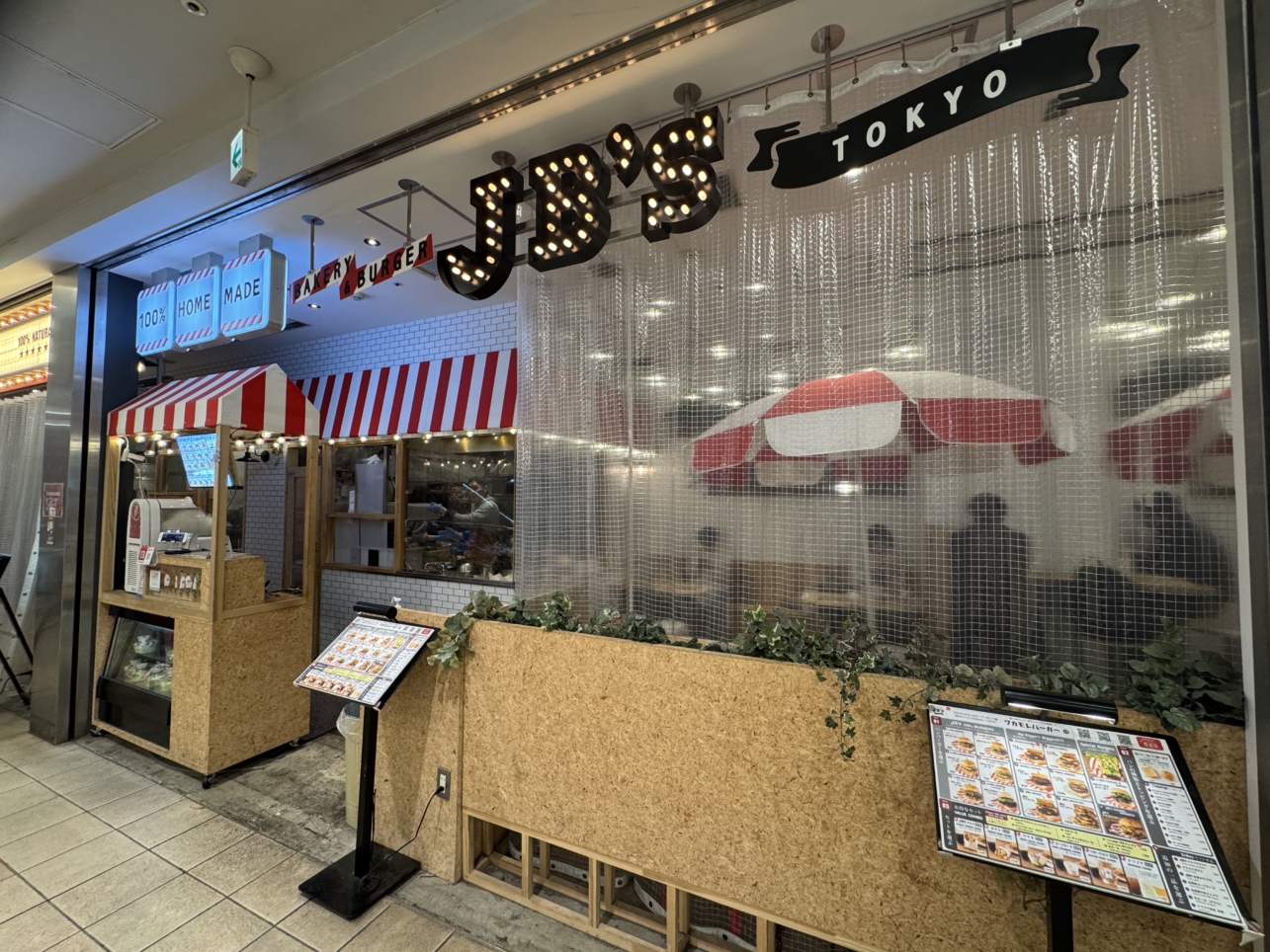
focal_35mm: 14
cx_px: 635
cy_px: 476
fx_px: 514
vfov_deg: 85.7
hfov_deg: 102.1
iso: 200
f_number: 2.2
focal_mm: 2.22
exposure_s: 1/100
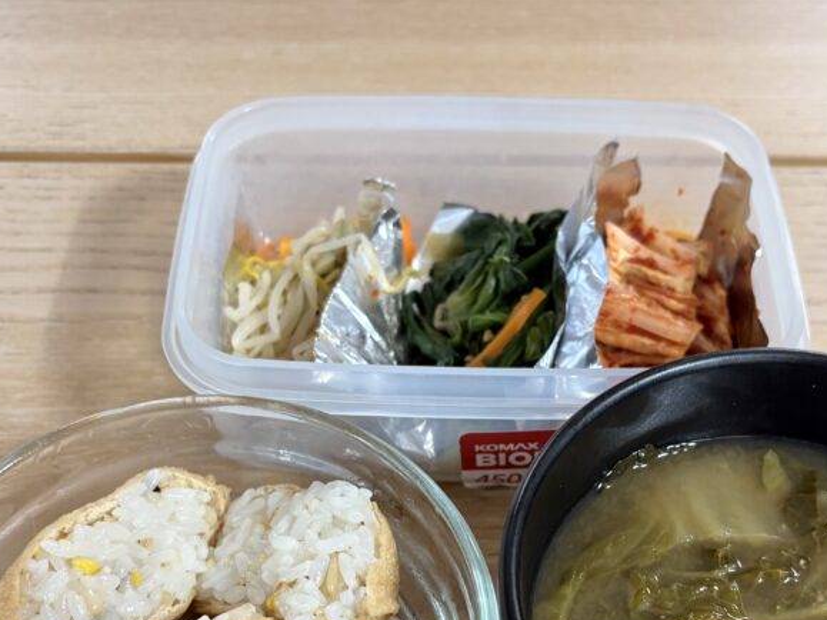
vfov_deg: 30.5
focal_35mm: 46
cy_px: 523
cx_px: 480
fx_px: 1099
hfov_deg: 41.1
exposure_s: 1/60
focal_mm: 5.96
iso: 160
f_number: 1.6
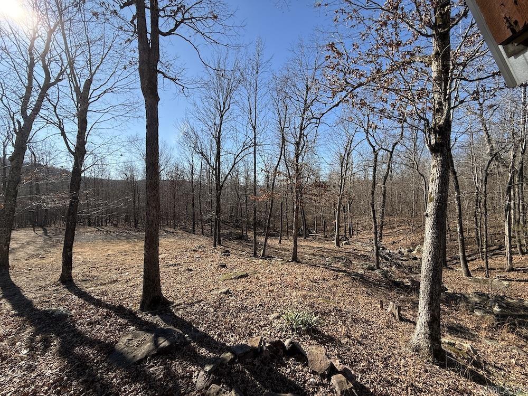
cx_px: 264
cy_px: 198
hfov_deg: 102.1
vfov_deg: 85.7
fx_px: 214
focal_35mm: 14
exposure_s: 1/1087
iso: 50
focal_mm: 2.22
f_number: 2.2
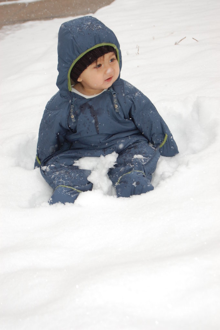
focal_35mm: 82
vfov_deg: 24.6
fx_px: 757
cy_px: 165
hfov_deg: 16.5
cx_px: 110
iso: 400
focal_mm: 55
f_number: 5.6
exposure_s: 1/320
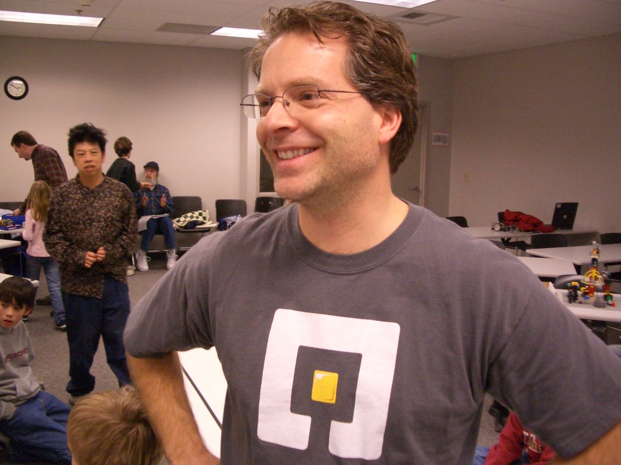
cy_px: 231
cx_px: 307
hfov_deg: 51.4
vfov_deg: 39.7
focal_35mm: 36
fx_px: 646
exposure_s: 1/50
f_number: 2.6
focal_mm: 5.8
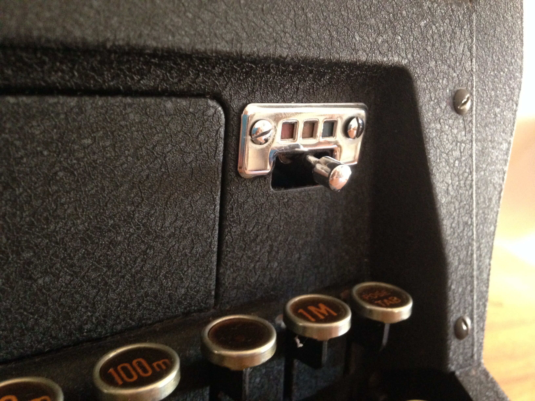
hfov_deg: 55.4
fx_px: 510
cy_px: 200
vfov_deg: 42.9
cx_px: 268
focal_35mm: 33
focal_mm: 4.12
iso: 400
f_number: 2.4
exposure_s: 1/15
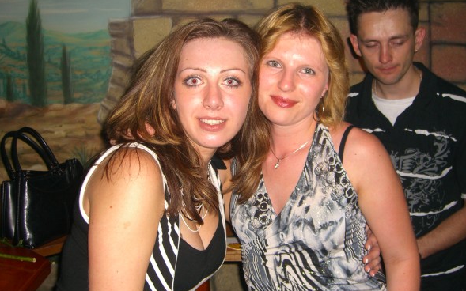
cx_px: 236
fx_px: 521
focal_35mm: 41
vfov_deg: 31.2
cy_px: 143
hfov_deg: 48.2
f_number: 2.8
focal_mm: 7.9
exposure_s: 1/60
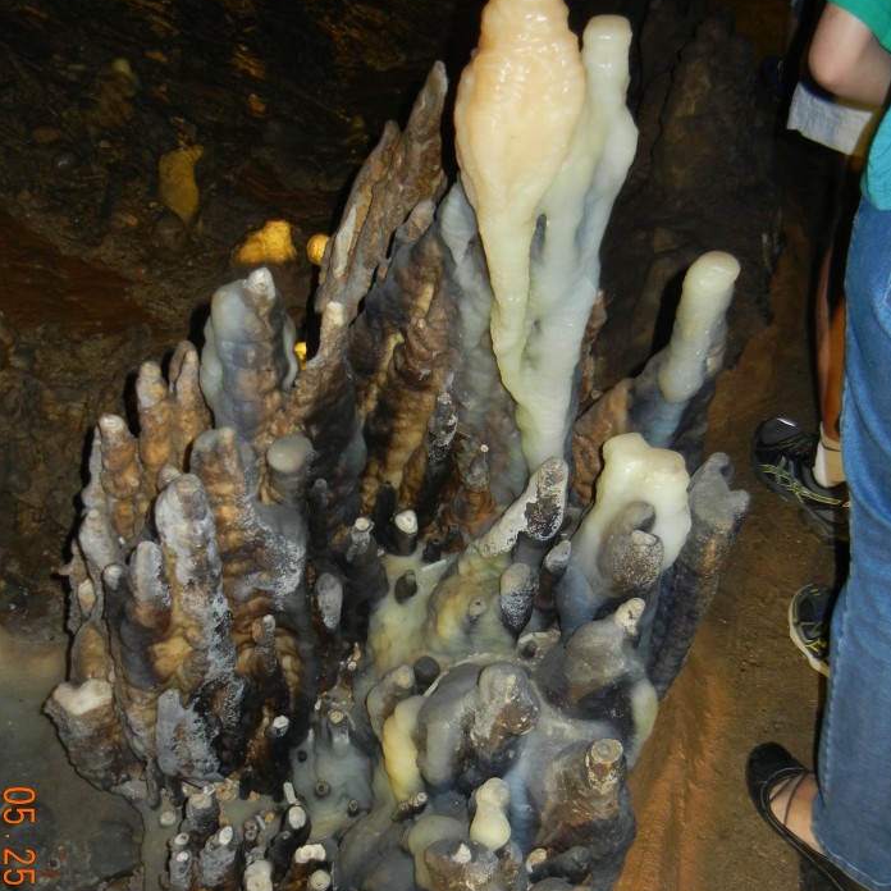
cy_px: 534
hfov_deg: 42.8
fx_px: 1136
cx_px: 408
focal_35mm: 39
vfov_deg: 42.6
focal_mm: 5.4
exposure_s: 1/30
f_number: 3.5
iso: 200
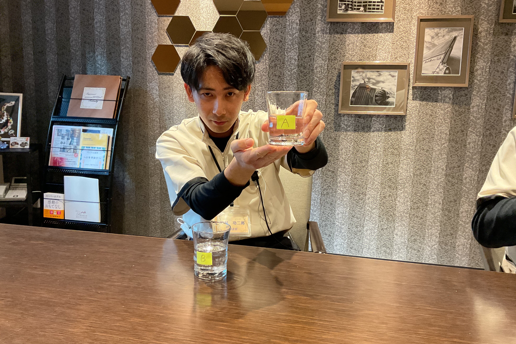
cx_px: 264
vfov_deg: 42.3
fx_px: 444
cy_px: 170
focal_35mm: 31
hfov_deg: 60.3
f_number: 1.8
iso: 250
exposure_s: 1/60
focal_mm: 3
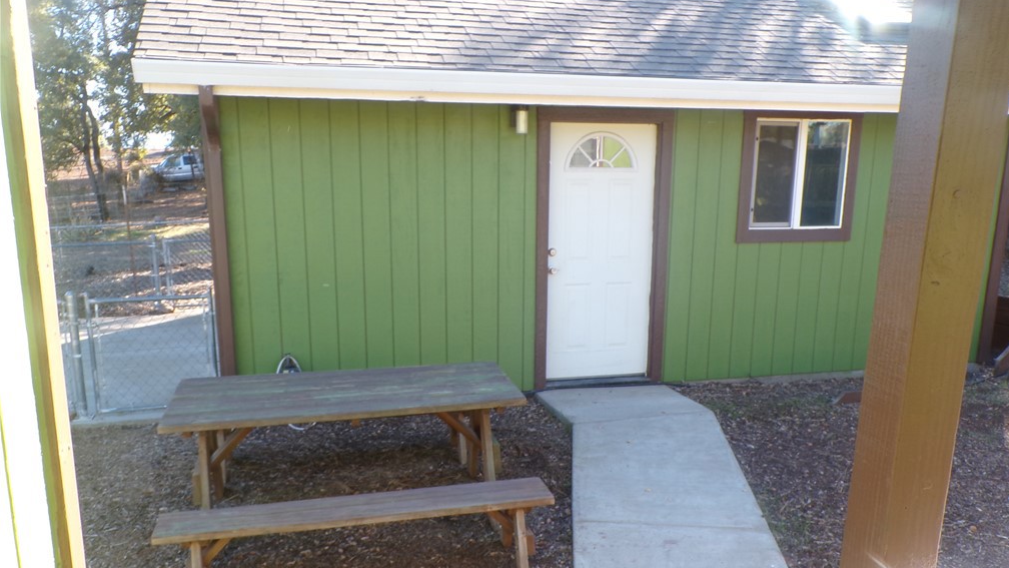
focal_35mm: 31
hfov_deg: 62.6
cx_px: 512
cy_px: 376
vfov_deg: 37.4
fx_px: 829
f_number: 4.6
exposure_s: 1/58
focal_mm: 5
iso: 100
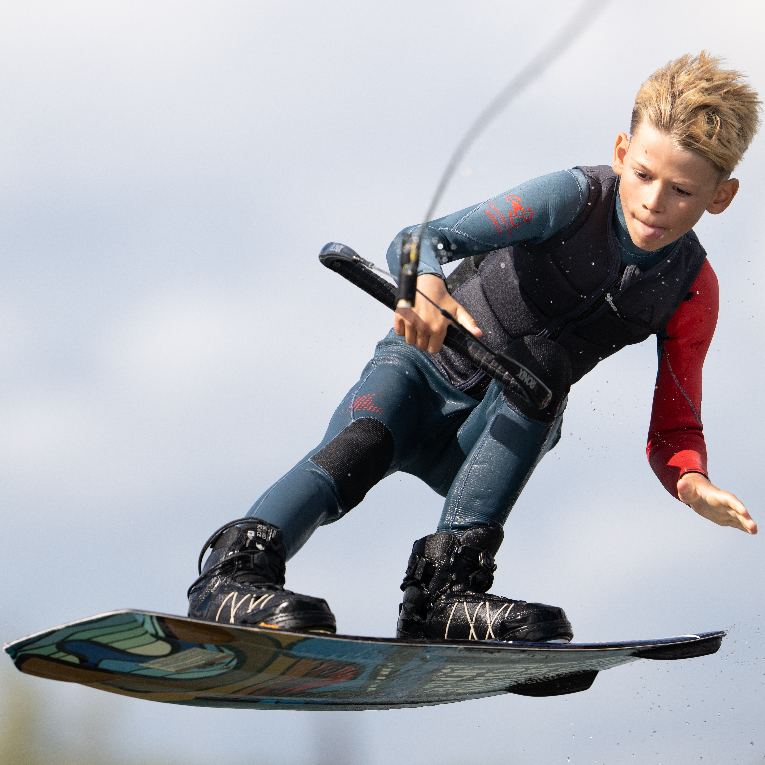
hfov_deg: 3.4
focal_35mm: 511
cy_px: 383
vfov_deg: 3.4
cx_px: 362
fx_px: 12776
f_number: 4.5
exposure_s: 1/3200
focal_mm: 400
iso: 320
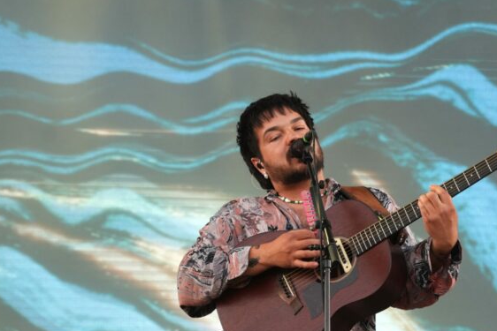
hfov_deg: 8.7
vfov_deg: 5.8
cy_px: 194
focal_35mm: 236
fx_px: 3254
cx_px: 307
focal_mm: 115
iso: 800
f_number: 5.6
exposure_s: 1/200
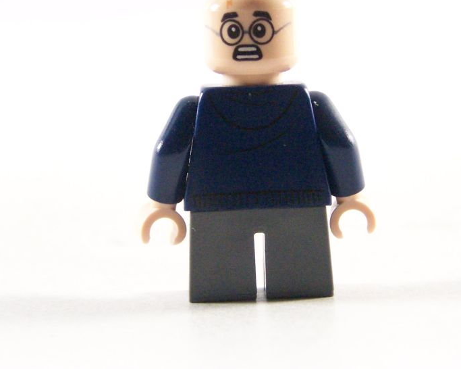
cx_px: 258
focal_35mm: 120
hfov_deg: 16.0
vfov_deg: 12.8
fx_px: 1637
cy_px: 117
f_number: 3.2
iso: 400
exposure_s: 1/60
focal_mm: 13.7
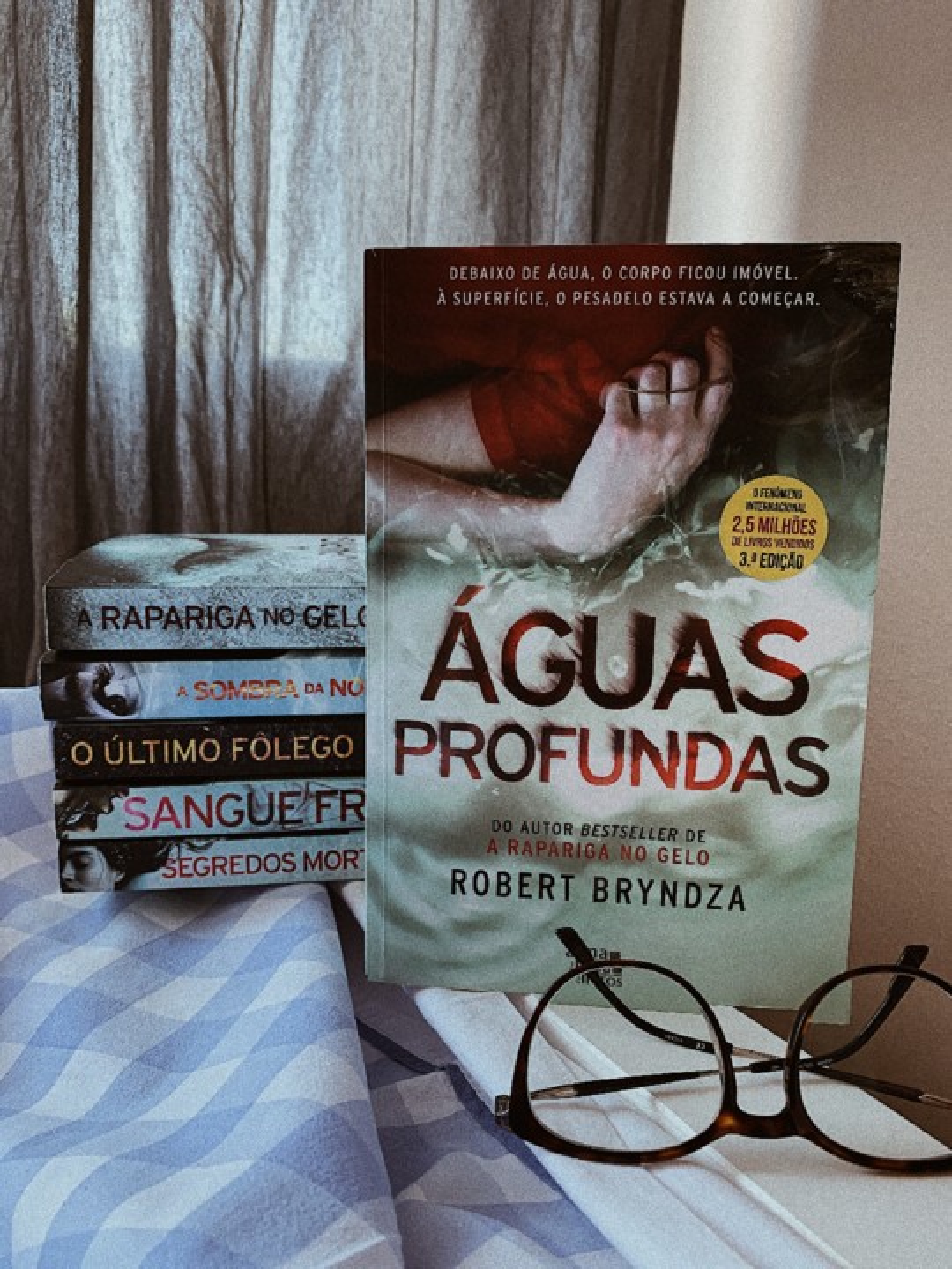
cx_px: 476
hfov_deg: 53.1
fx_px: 953
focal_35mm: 26
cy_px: 634
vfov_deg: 67.3
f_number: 1.8
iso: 100
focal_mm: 4.25
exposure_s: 1/64
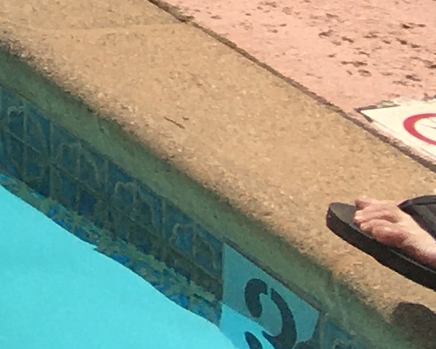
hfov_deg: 7.2
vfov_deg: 5.9
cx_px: -992
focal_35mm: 232
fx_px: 2995
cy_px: -880
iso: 25
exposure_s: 1/2653
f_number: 2.2
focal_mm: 4.15
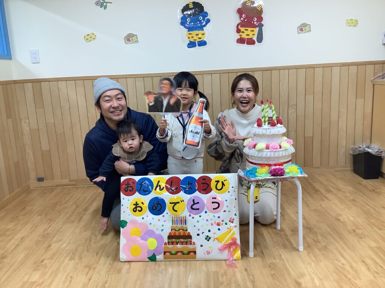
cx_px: 192
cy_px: 144
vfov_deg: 45.4
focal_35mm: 31
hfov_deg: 58.4
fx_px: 345
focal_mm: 3.3
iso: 64
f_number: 2.4
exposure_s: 1/50
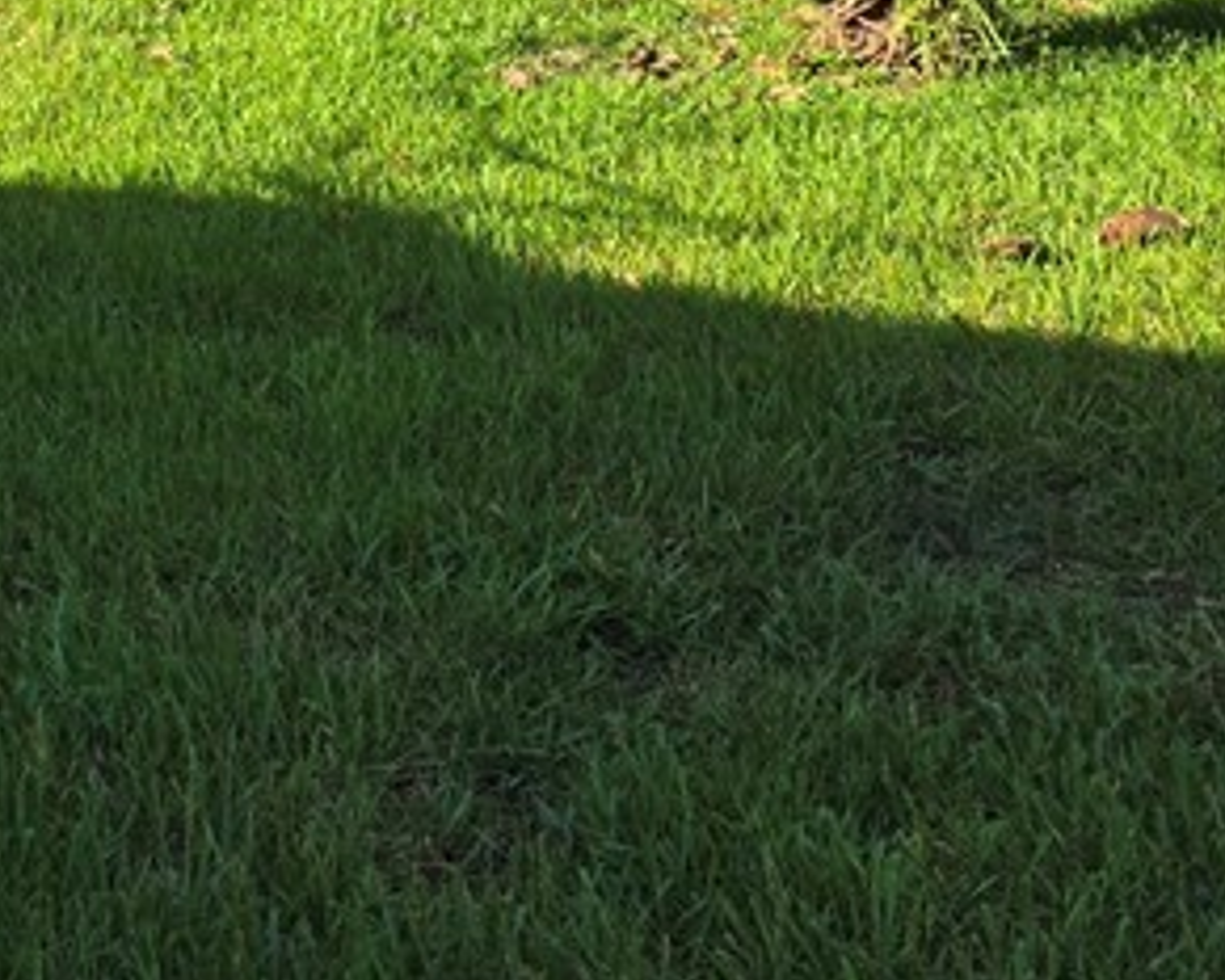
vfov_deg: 17.7
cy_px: -416
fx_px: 2865
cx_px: 105
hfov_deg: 23.5
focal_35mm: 79
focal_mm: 6.25
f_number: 1.7
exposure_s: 1/1910
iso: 80
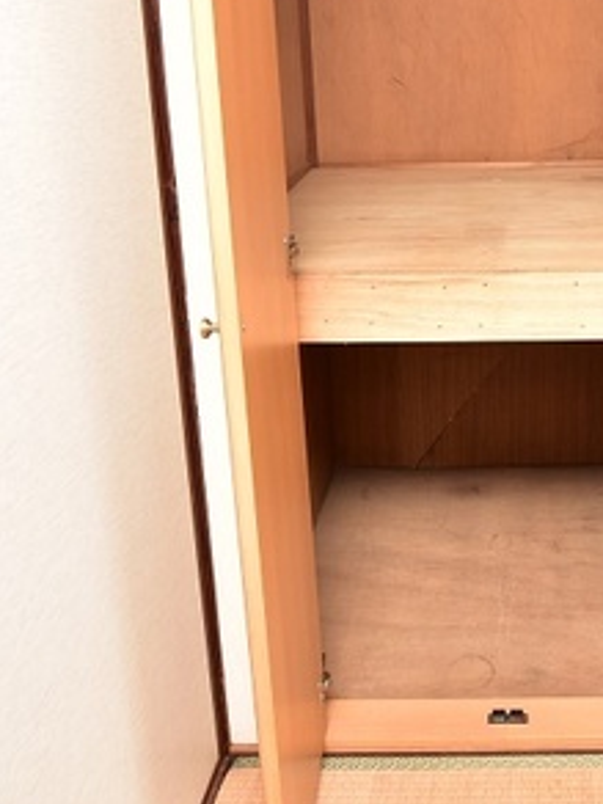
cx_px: 498
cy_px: 162
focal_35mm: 37
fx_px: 859
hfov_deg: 37.1
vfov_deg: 47.4
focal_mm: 10
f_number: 4.5
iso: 160
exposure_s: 1/60
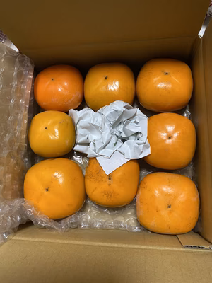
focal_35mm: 26
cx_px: 106
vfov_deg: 67.3
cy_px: 142
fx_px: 212
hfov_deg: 53.1
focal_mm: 4.25
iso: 160
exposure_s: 1/60
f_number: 1.8
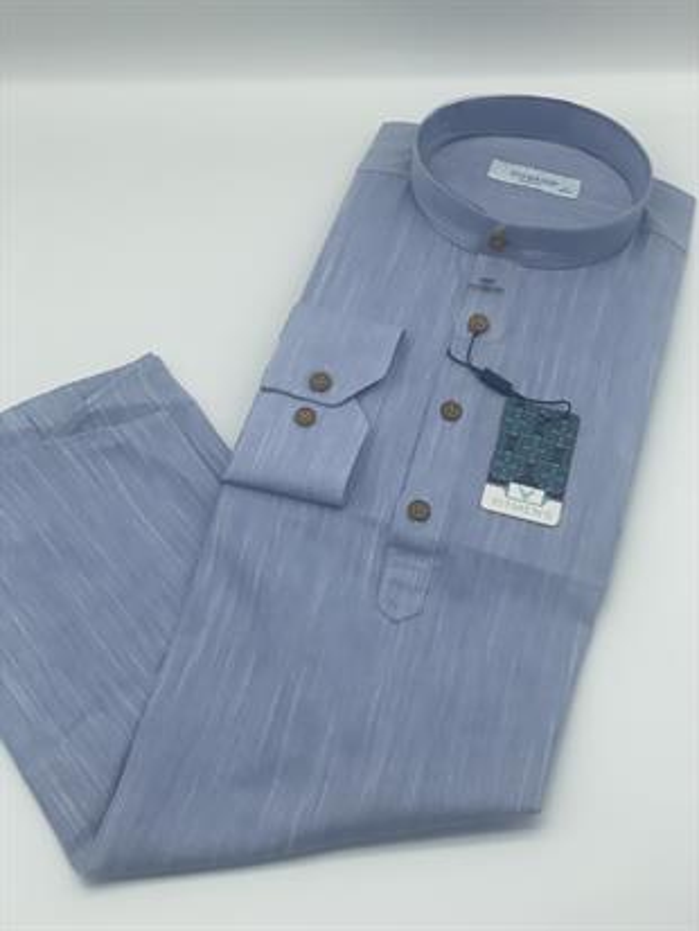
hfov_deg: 28.0
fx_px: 1399
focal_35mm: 52
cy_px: 466
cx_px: 350
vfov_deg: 36.8
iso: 32
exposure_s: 1/320
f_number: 2
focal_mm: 6
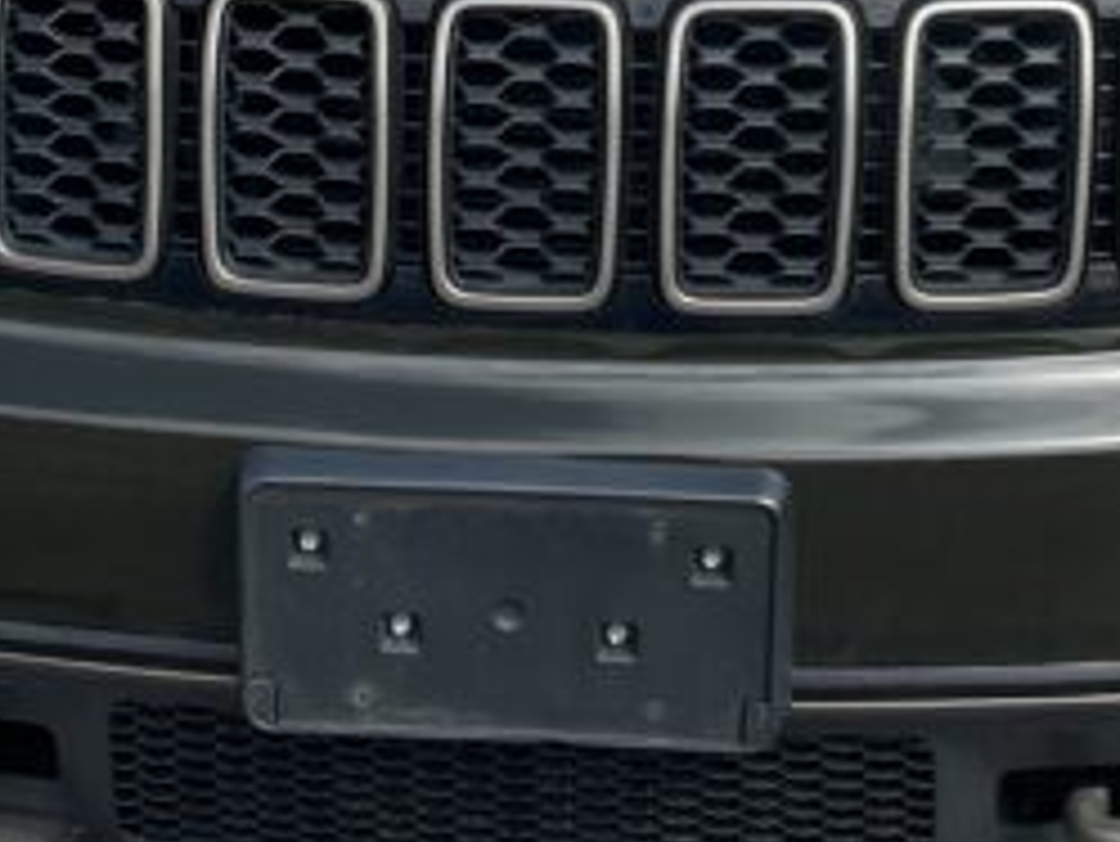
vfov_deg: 13.5
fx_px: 3464
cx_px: 504
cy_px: -140
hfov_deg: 18.4
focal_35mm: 107
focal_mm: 5.7
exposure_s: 1/2632
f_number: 1.5
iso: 50
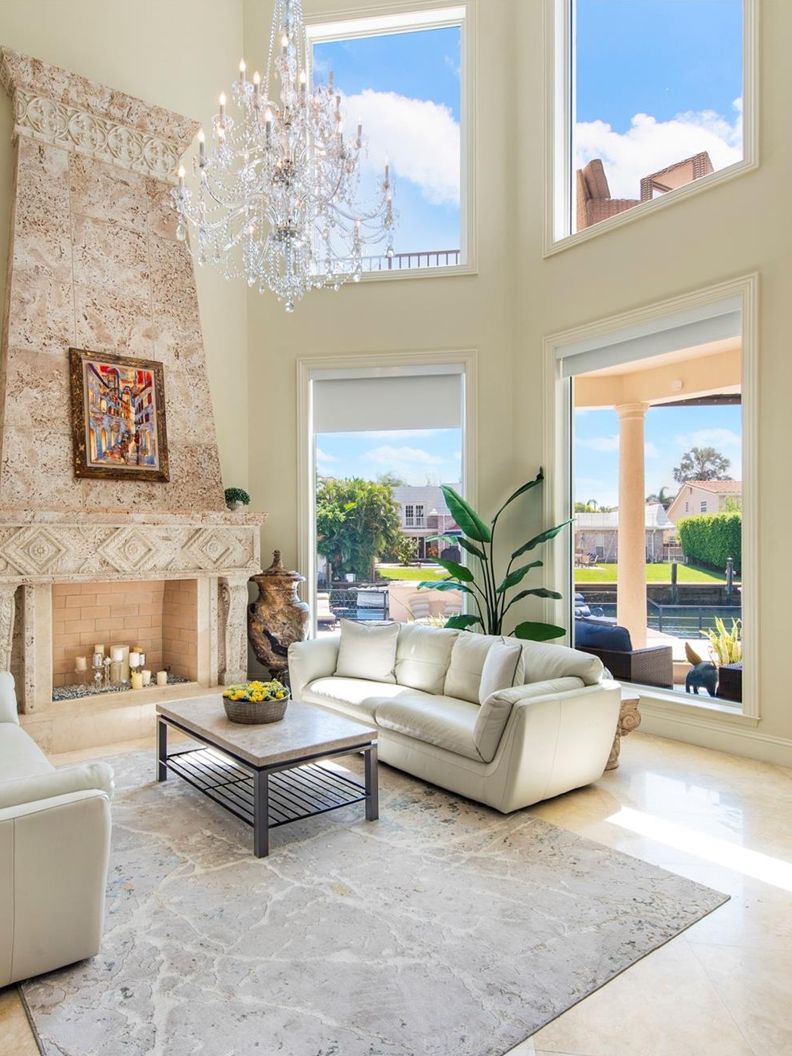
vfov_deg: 79.0
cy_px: 548
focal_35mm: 21
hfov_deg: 63.3
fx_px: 641
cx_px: 352
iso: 100
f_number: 10
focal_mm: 14
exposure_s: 1/30
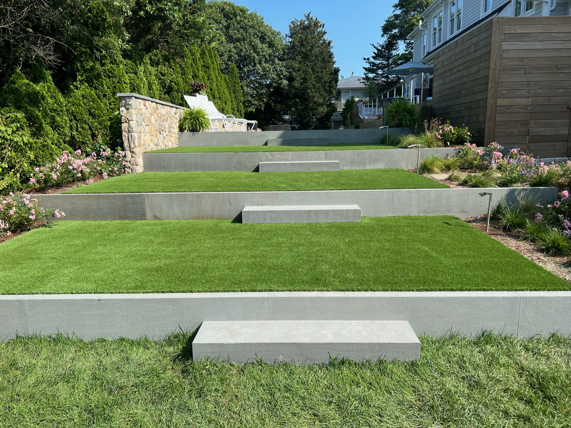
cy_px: 214
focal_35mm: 26
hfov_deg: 67.3
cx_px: 286
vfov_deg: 53.0
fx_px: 429
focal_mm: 5.7
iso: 50
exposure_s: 1/2457
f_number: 1.5
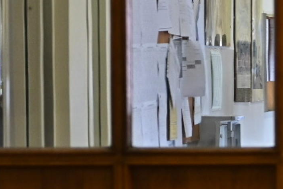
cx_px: 600
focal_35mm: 304
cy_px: 97
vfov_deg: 4.5
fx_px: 2391
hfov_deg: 6.5
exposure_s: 1/60
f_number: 4
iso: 1000
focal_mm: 70
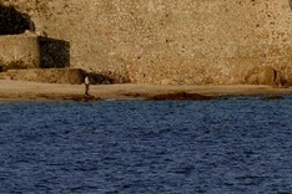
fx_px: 9692
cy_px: -245
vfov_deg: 1.1
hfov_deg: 1.7
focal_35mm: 1195
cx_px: 931
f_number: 11
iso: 400
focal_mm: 175
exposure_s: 1/400
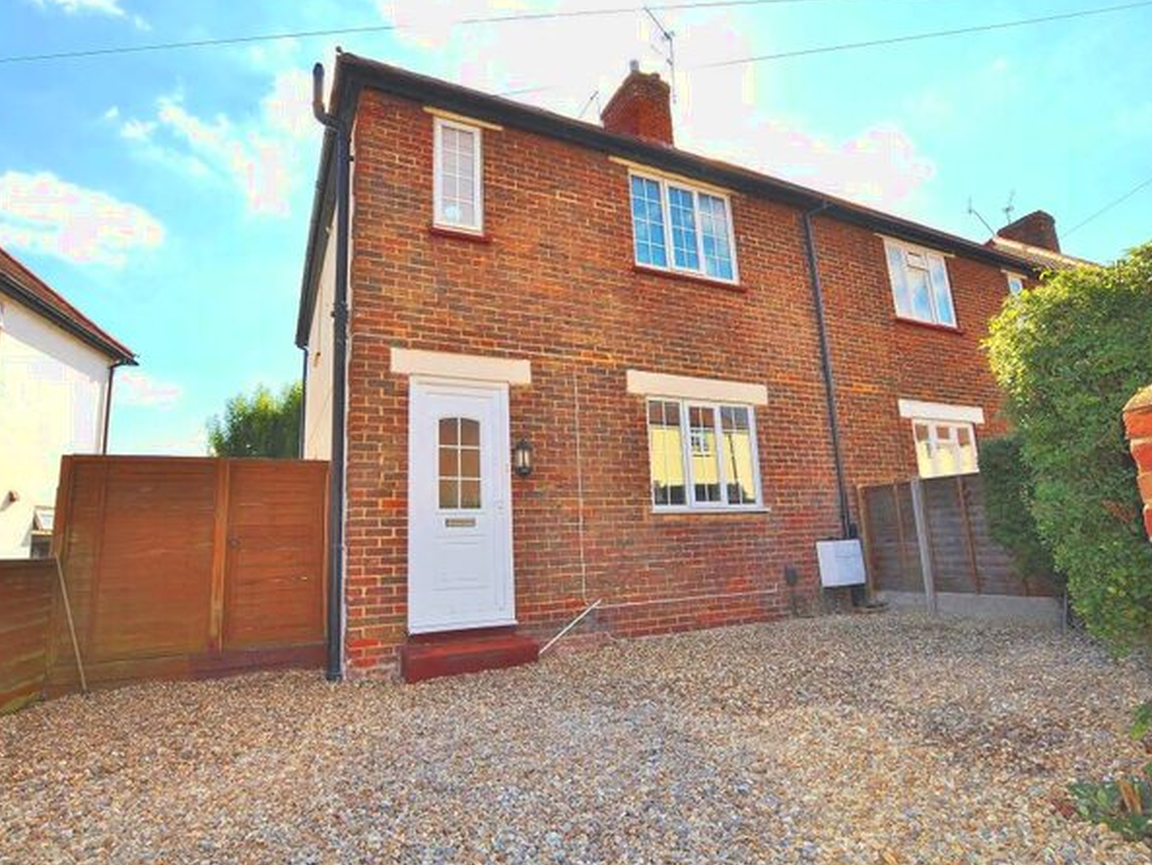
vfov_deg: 74.7
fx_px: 566
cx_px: 536
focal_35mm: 17
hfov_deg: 90.9
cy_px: 429
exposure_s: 1/200
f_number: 11
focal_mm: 10
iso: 200
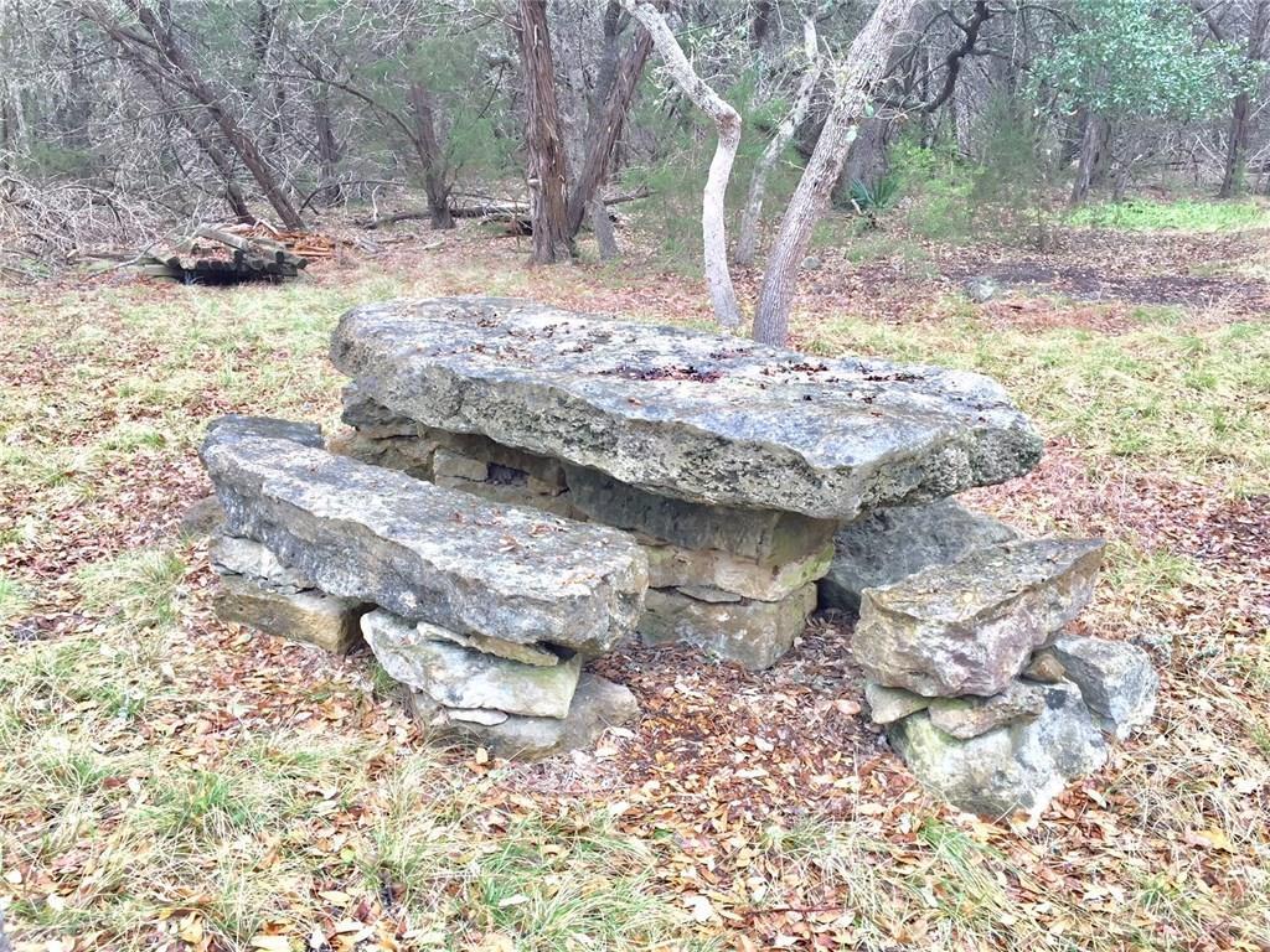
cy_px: 476
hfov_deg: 61.7
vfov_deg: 48.2
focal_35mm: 29
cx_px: 635
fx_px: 1064
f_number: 2.2
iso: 40
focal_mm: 4.15
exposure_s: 1/60
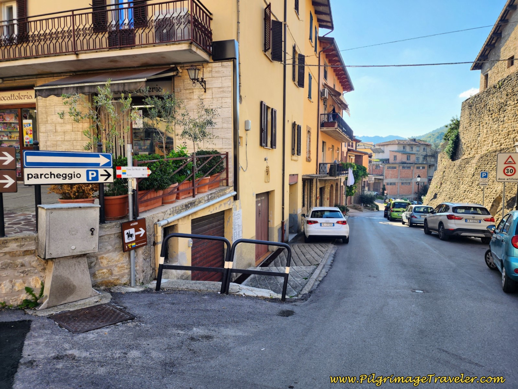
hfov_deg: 73.9
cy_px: 194
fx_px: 344
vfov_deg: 58.9
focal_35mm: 23
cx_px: 259
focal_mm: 6.4
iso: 12
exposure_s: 1/440
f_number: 1.8
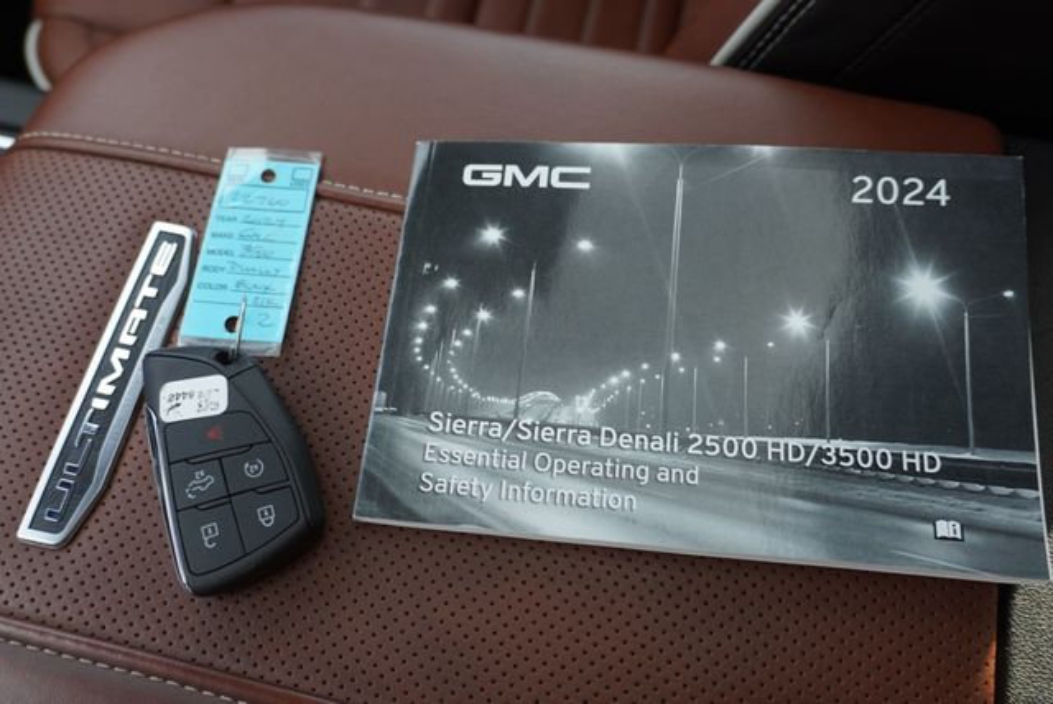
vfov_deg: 43.7
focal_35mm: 30
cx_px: 526
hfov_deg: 61.9
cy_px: 352
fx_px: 878
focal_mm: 20
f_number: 4
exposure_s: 1/60
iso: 160
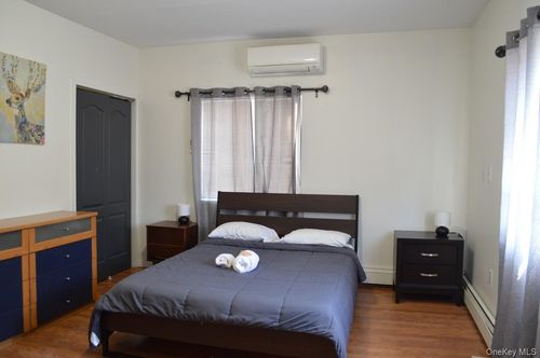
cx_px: 270
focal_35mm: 27
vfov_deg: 47.8
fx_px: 404
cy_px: 179
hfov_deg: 67.4
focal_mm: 18
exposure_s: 1/15
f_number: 3.5
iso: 720
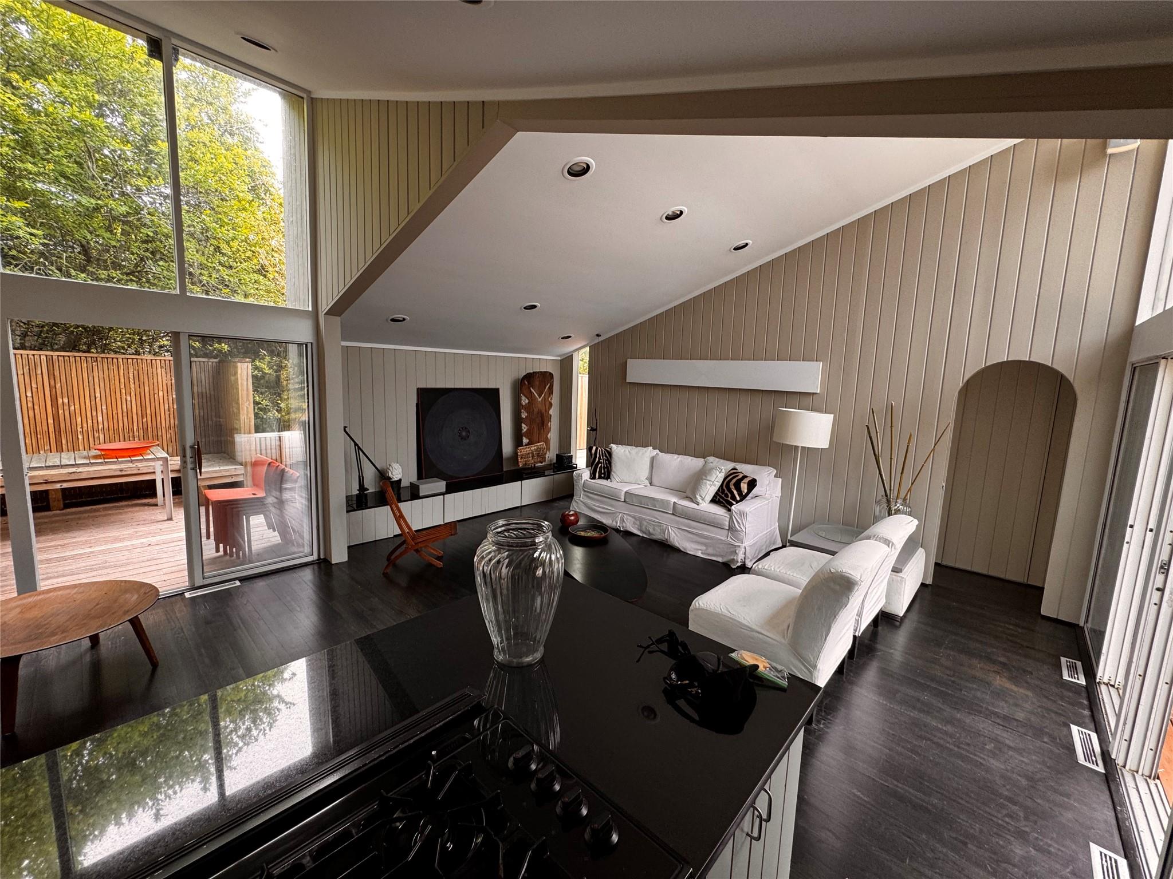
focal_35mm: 14
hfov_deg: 102.1
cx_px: 586
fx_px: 474
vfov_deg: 85.7
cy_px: 440
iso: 125
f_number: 2.2
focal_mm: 2.22
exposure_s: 1/99
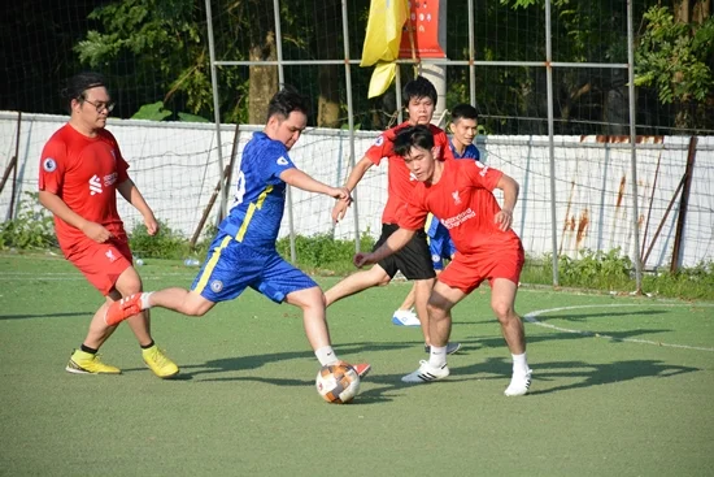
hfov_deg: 9.8
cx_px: 357
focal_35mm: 210
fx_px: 4166
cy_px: 238
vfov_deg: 6.5
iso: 1600
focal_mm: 140
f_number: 5.6
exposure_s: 1/4000
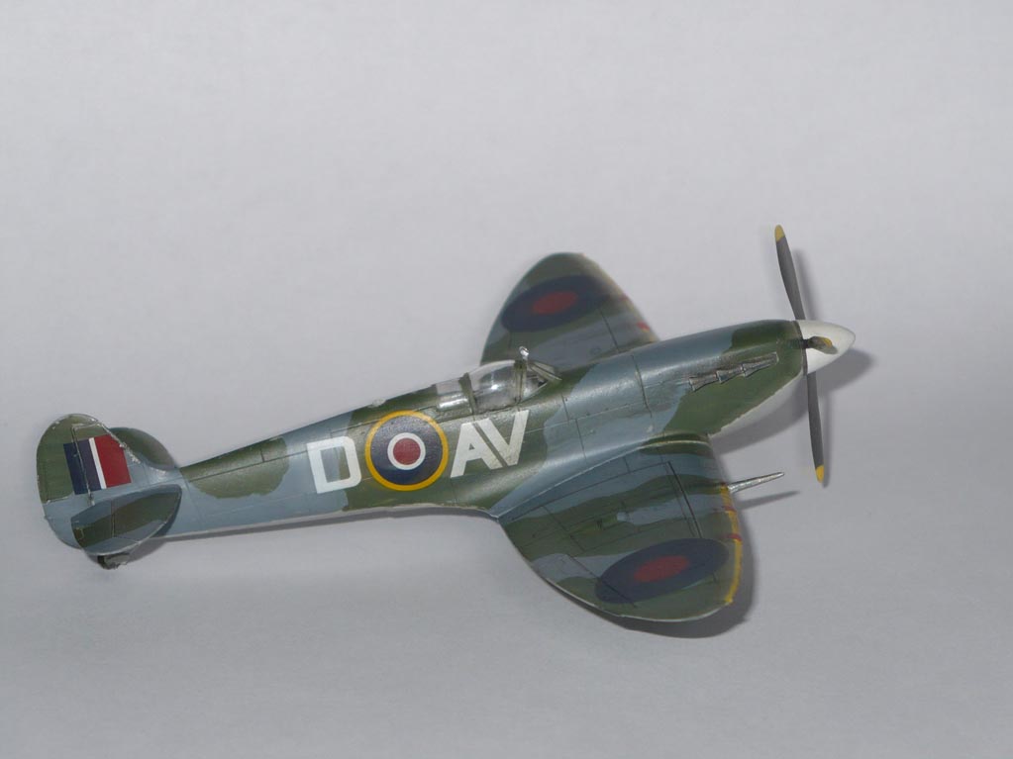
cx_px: 506
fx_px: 3453
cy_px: 380
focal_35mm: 118
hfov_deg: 16.7
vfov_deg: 12.6
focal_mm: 19.4
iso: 100
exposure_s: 1/30
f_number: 3.7
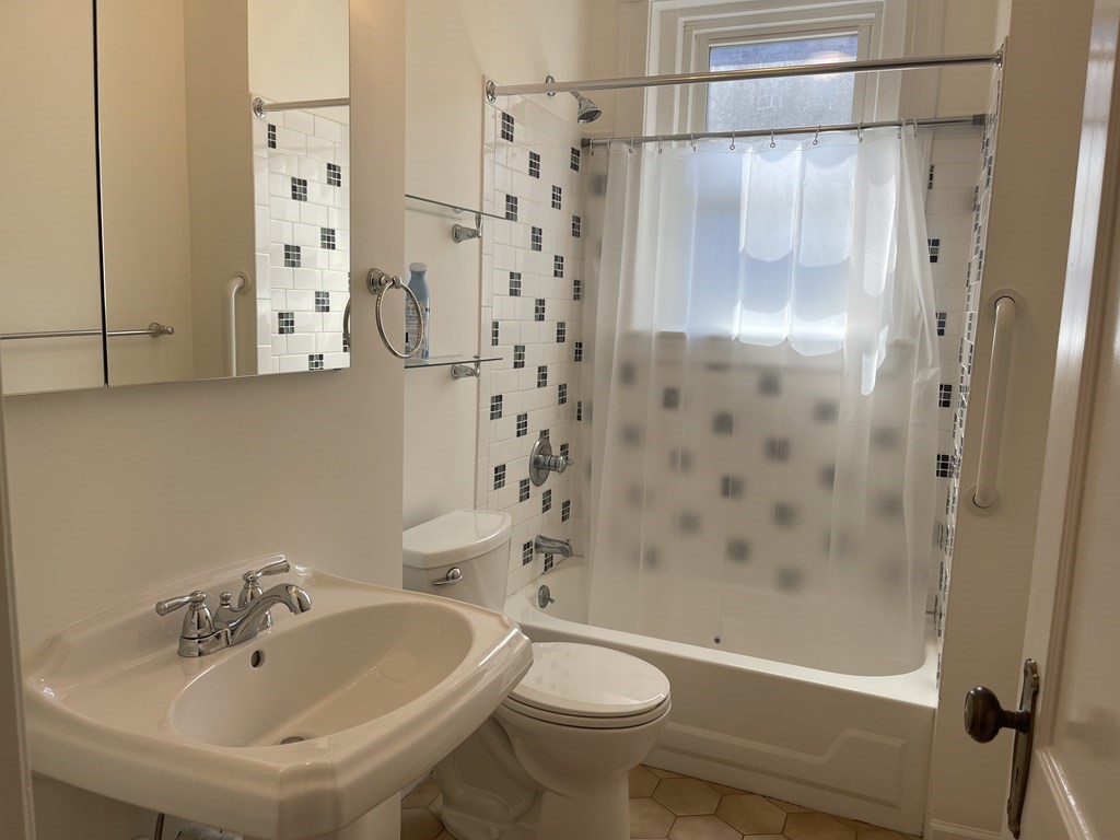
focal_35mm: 26
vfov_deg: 53.1
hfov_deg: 67.3
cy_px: 420
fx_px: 841
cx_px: 560
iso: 32
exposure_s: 1/305
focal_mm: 5.1
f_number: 1.6
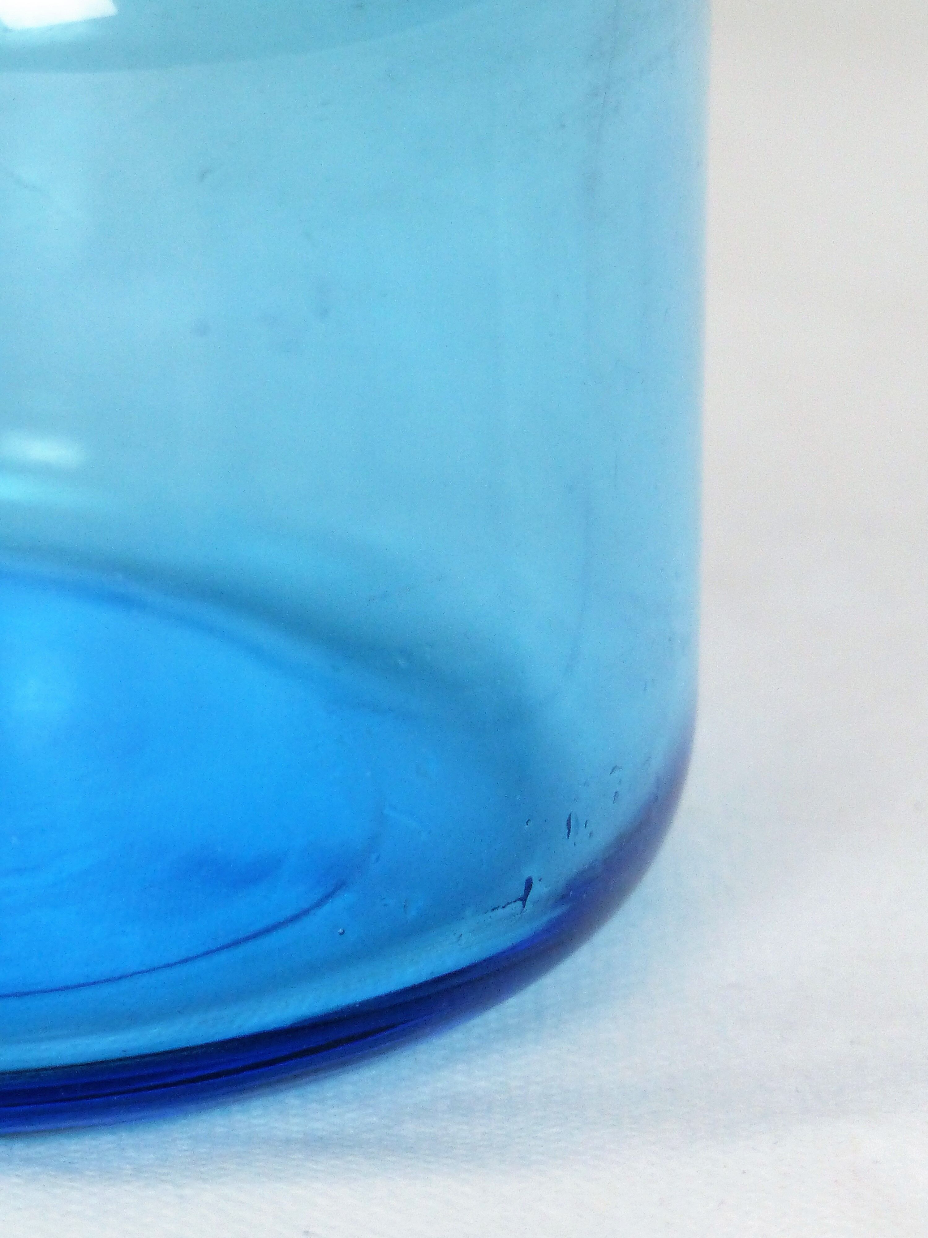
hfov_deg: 3.3
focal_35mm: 446
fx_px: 15942
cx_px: 464
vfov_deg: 4.4
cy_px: 619
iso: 320
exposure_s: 1/100
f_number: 2.8
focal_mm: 73
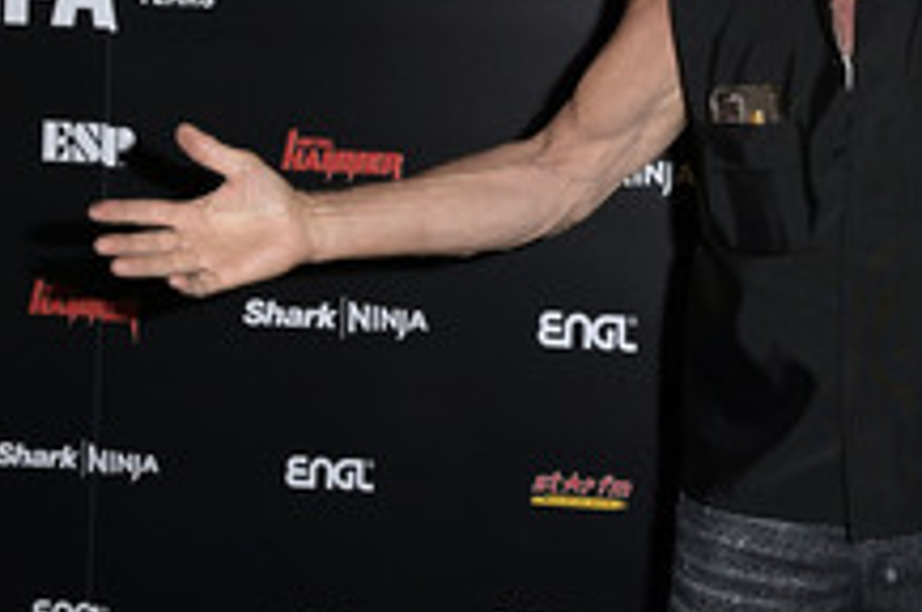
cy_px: 34
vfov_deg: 16.9
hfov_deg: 24.9
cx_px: 839
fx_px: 2020
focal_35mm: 79
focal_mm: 38
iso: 640
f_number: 5
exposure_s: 1/200
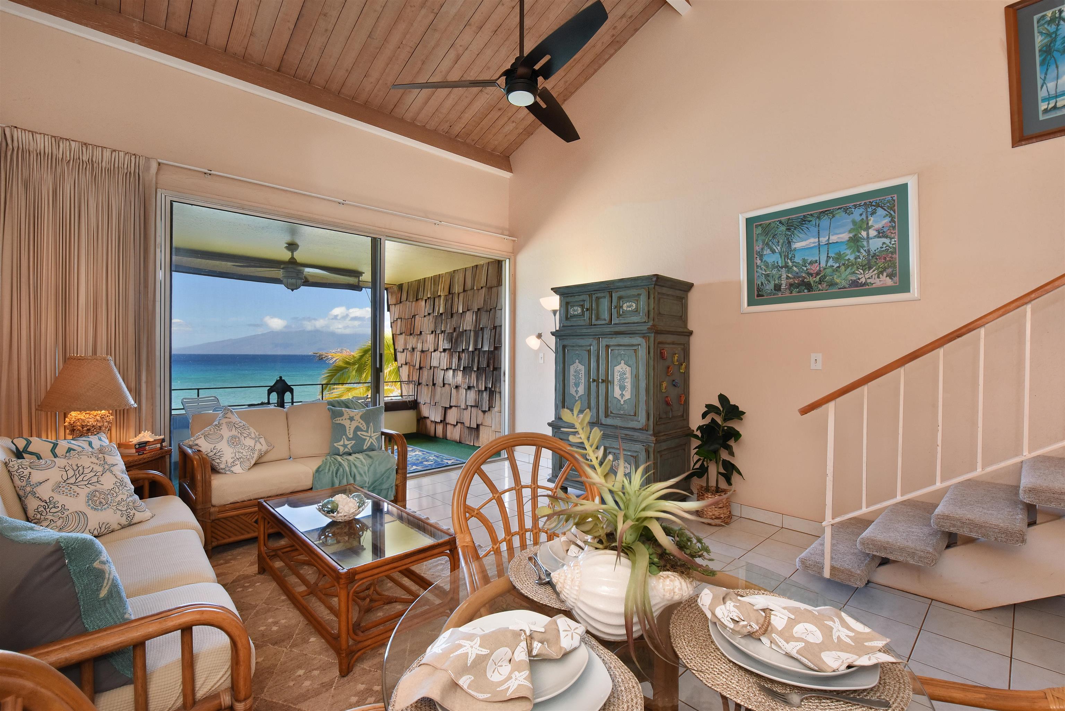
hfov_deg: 96.7
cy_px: 356
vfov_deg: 73.8
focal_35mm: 16
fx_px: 473
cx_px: 532
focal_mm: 16
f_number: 16
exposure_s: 1/160
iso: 500
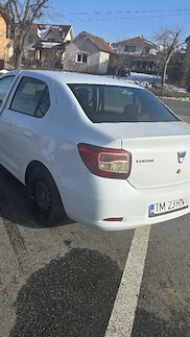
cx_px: 51
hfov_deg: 37.1
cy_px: 162
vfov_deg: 62.6
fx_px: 277
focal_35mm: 31
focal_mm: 6.3
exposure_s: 1/769
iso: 12
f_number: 1.7
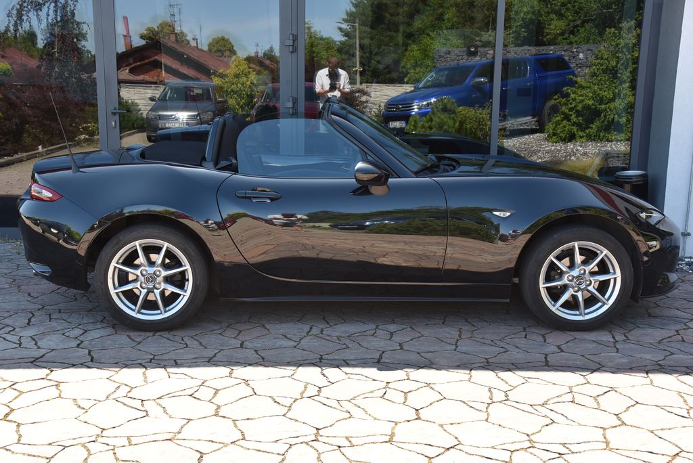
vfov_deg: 29.3
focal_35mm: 46
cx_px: 346
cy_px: 232
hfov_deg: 42.7
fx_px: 886
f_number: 7.1
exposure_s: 1/200
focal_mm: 46
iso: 500
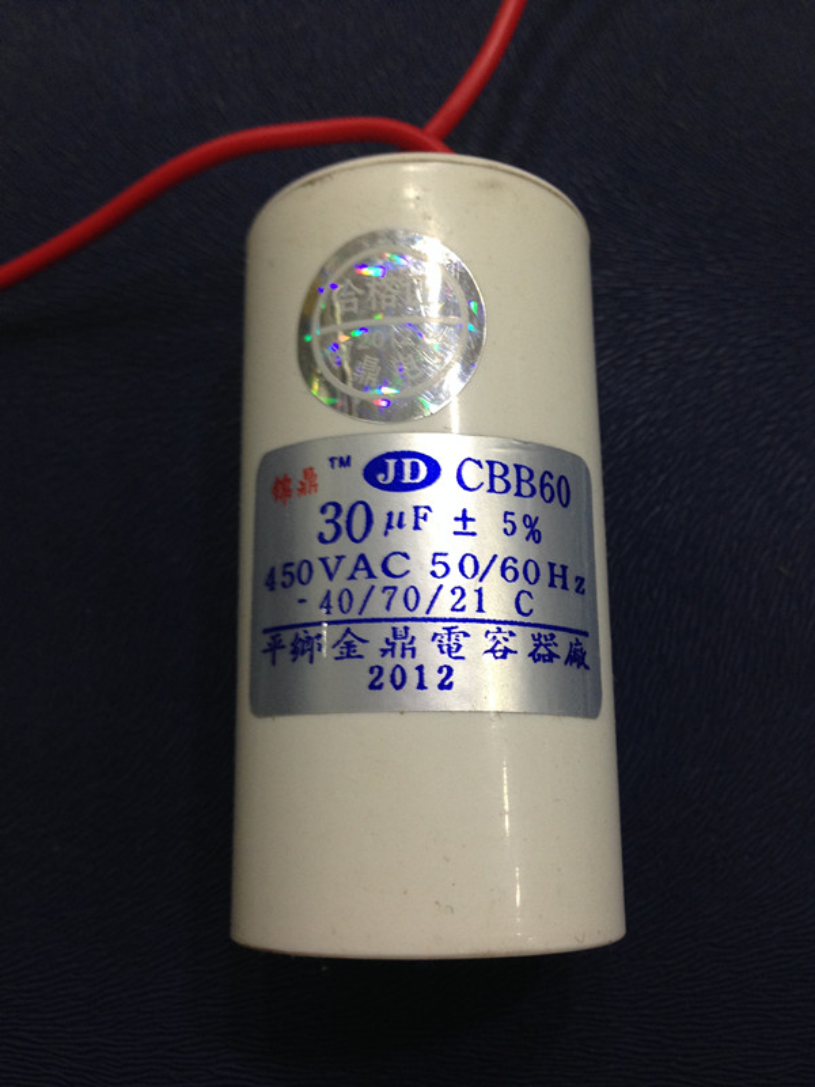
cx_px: 408
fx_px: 1036
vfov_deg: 55.4
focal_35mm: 33
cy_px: 544
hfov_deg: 42.9
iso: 100
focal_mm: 4.12
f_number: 2.4
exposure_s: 1/20
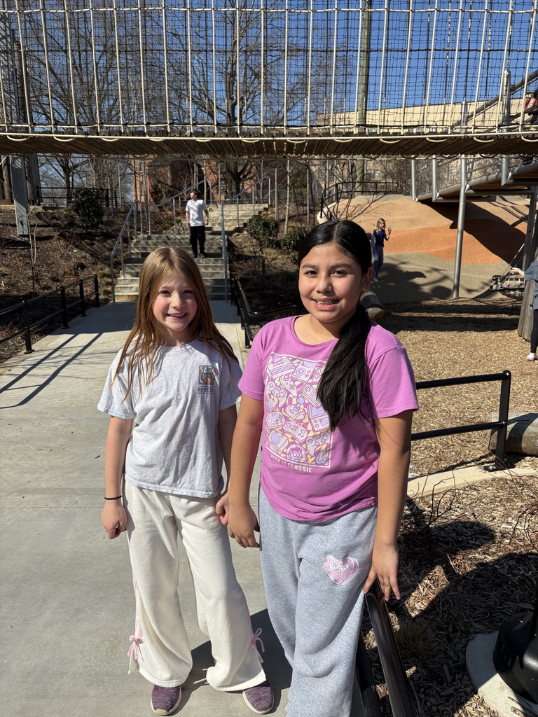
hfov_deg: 53.1
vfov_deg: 67.3
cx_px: 269
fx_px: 539
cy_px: 358
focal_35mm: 26
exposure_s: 1/4608
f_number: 1.6
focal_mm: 5.96
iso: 50
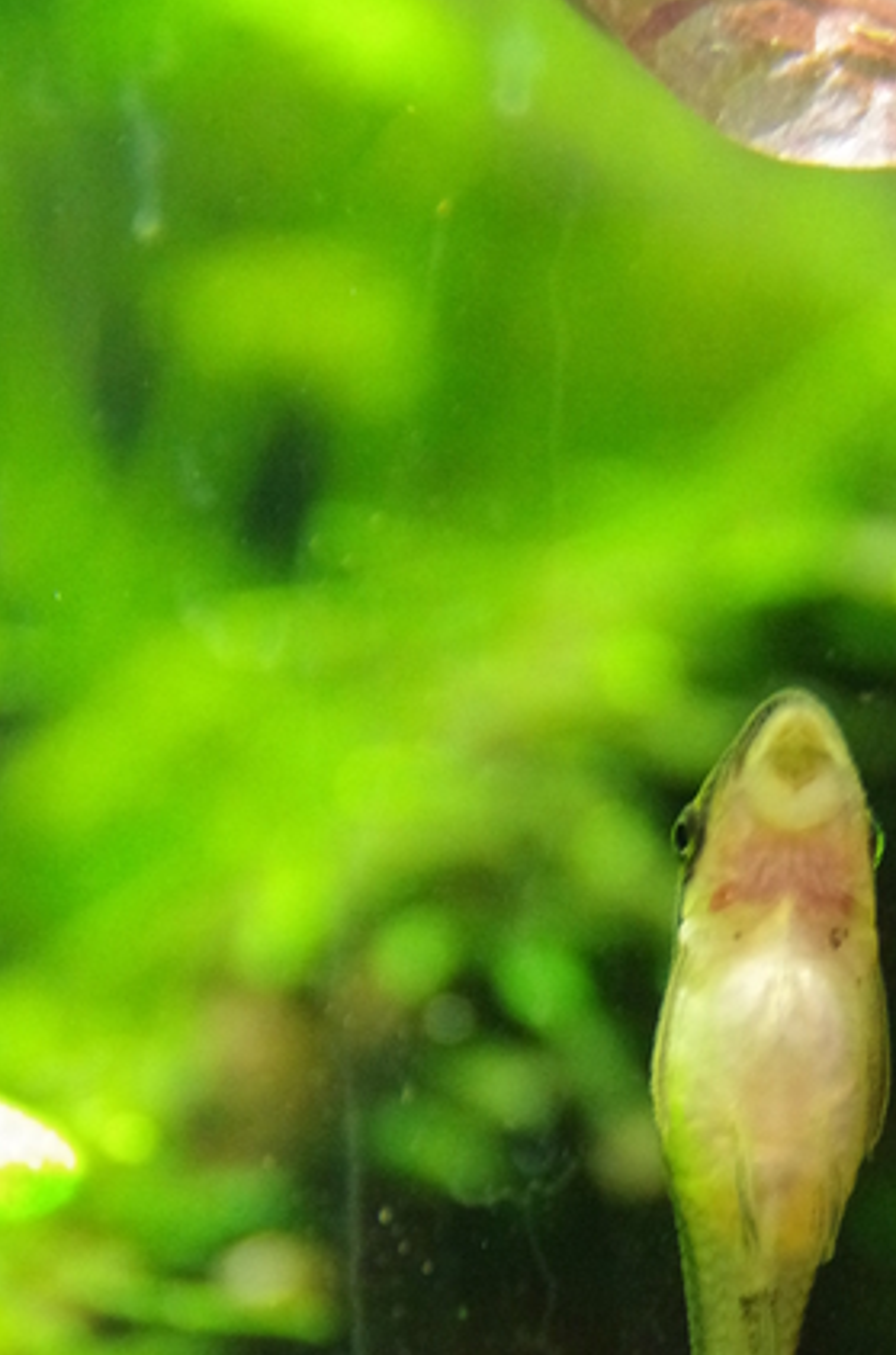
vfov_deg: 11.3
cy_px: 1137
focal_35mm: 182
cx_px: 816
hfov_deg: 7.5
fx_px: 6834
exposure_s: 1/20
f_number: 4
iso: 3200
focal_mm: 50
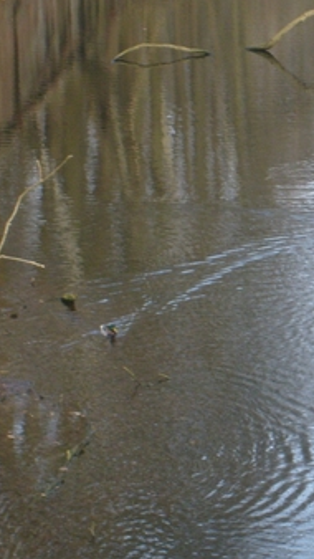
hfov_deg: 5.9
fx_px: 3036
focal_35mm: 205
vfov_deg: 10.5
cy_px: 270
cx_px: 380
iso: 80
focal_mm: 17.4
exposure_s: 1/90
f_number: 4.9
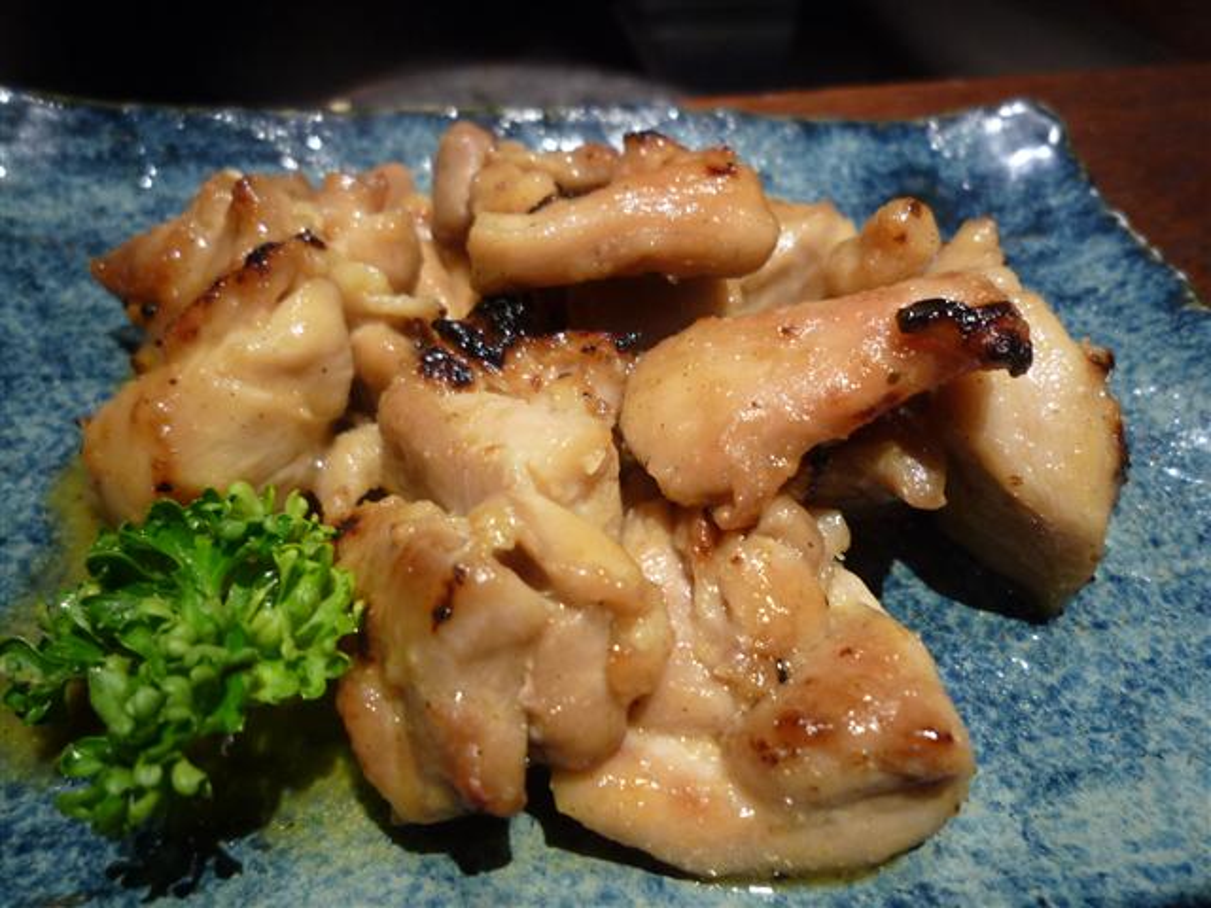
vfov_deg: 54.9
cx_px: 606
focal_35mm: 25
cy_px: 454
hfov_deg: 69.4
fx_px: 875
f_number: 2.8
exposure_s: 1/30
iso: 160
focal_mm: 4.4
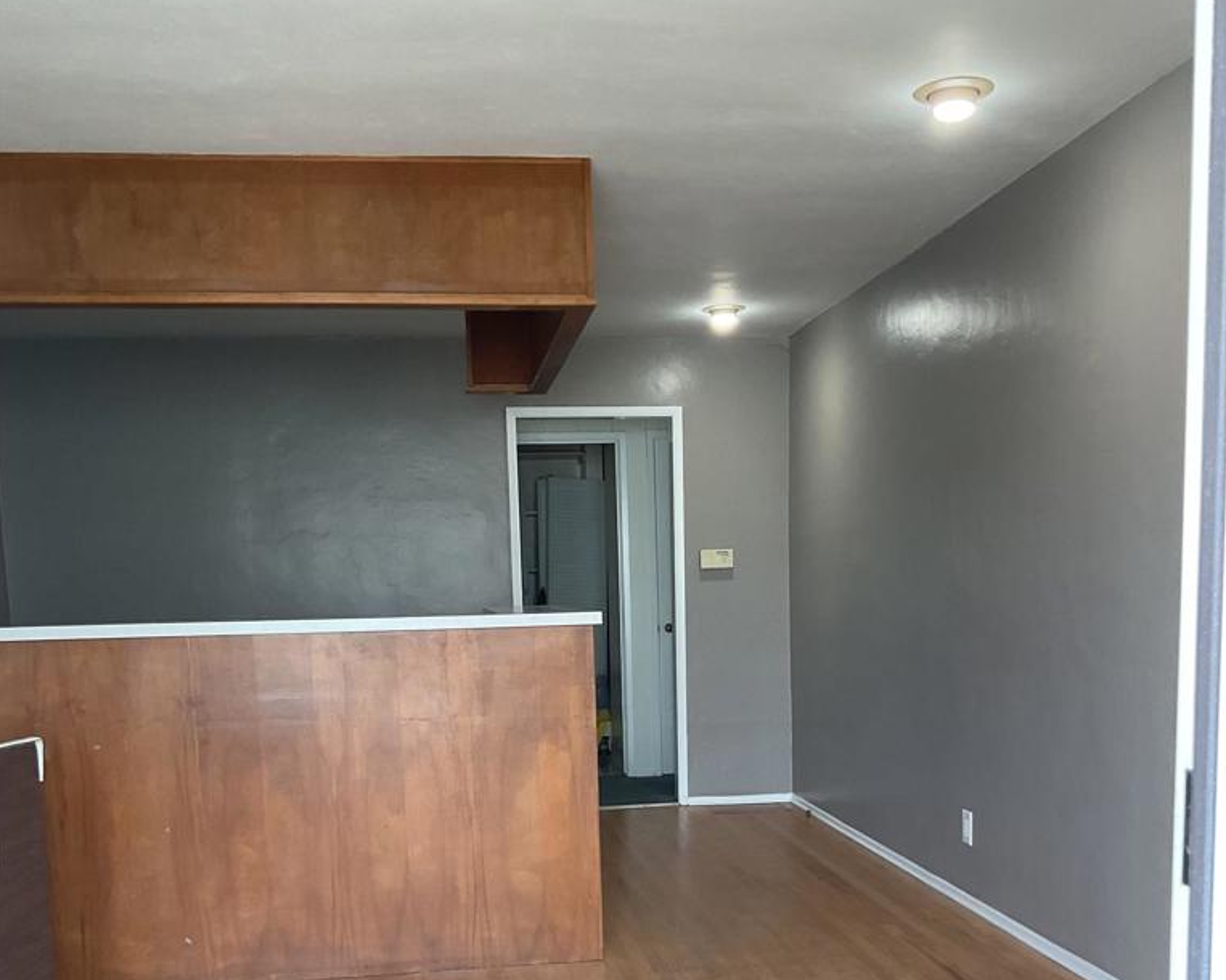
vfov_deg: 37.8
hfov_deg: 47.9
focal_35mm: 38
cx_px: 612
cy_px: 779
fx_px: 1378
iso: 64
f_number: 1.8
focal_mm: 3
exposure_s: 1/50
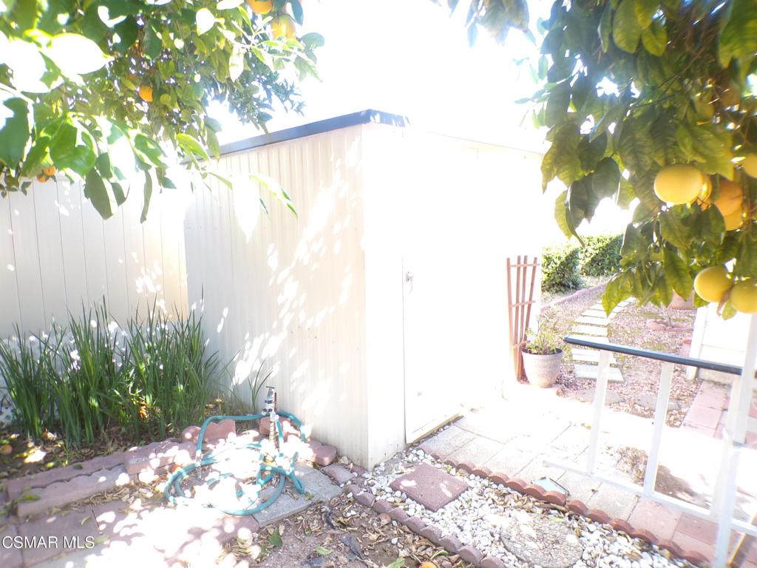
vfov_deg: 56.8
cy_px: 284
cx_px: 378
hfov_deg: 71.6
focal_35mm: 24
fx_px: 525
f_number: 3
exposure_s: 1/60
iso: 100
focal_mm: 4.3
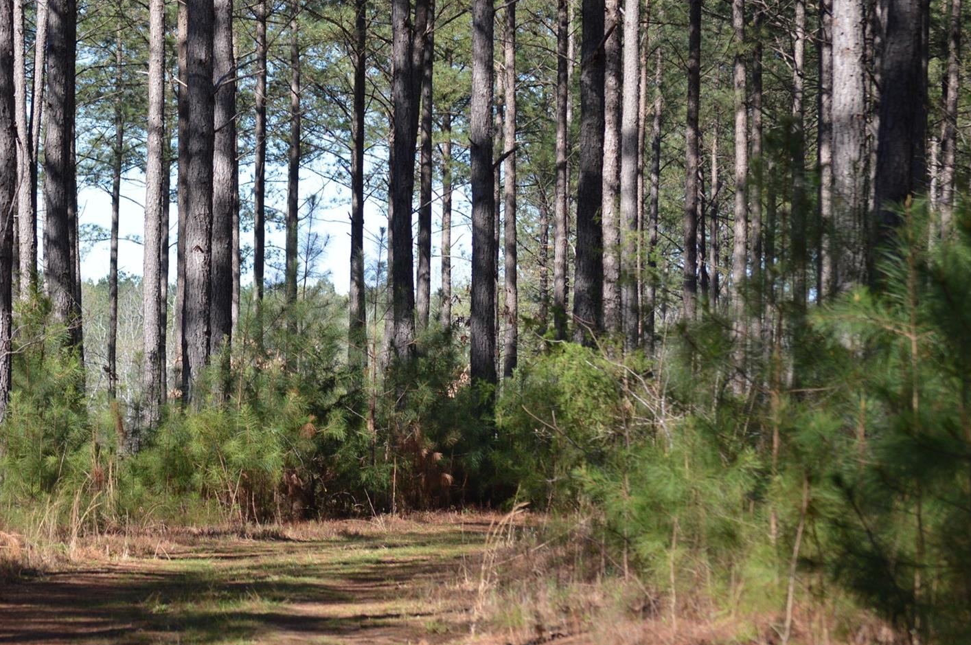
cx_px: 307
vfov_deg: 7.4
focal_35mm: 185
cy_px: 375
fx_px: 4976
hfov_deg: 11.1
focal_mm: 85
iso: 220
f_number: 5.6
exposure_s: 1/500
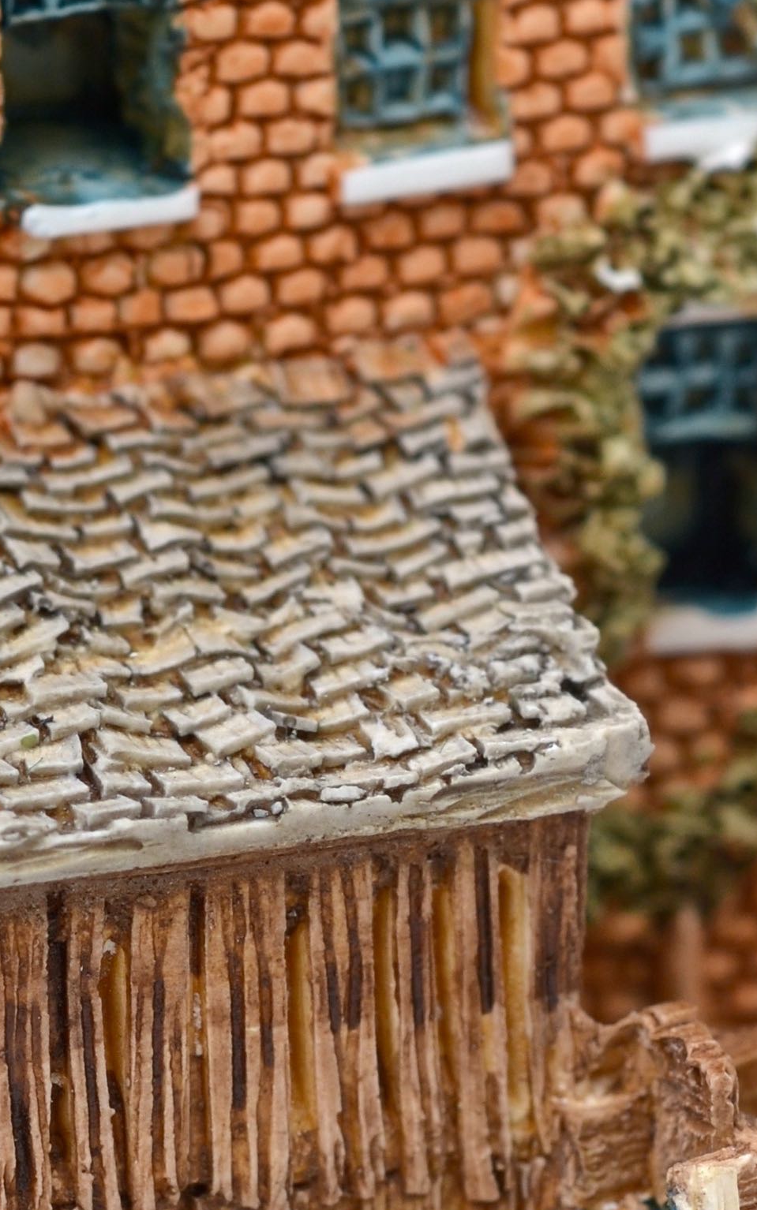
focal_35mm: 270
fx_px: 8899
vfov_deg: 7.8
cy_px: 842
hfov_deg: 4.9
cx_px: 183
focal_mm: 55
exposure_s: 1/250
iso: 160
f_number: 5.6
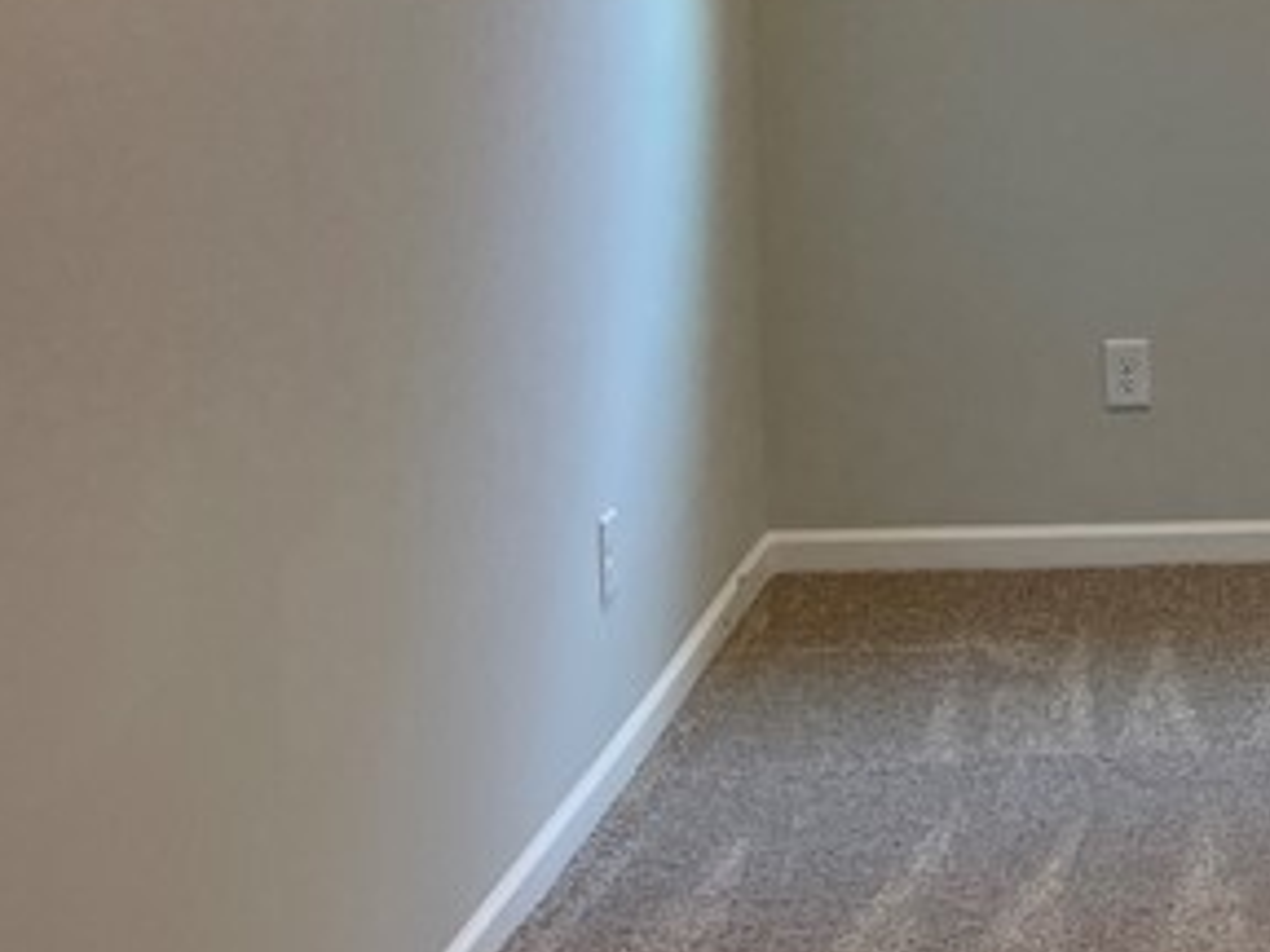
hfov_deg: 19.4
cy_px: 145
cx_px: 1861
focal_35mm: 89
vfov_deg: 16.4
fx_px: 3265
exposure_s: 1/120
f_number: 1.6
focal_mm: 5.1
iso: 64
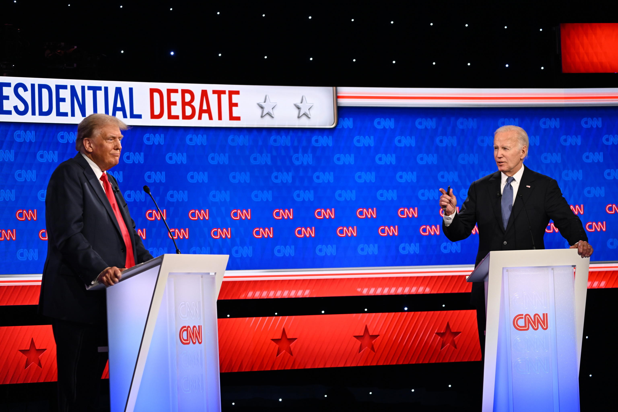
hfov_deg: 15.8
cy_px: 206
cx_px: 309
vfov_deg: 10.5
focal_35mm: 130
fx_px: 2231
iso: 1250
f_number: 4.8
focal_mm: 130
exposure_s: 1/81.2
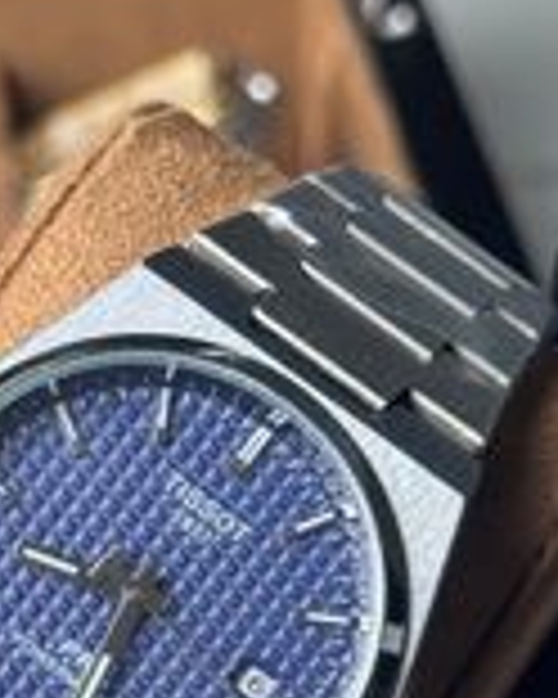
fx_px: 2498
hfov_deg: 12.7
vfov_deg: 15.7
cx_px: 135
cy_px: 639
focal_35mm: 121
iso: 64
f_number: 1.78
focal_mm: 6.76
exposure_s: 1/100
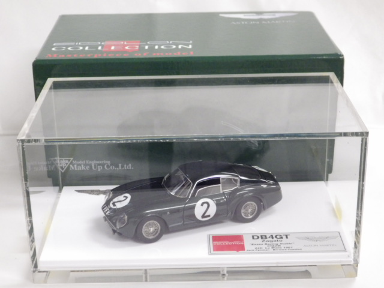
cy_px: 144
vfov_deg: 20.7
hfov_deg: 27.4
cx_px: 192
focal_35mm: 71
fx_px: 788
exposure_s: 1/30
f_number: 4.2
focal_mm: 12.8
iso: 800
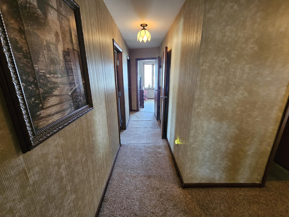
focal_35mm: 13
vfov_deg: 89.9
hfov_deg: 106.2
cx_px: 144
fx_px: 109
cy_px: 108
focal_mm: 2.2
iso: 500
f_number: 2.2
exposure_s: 1/30
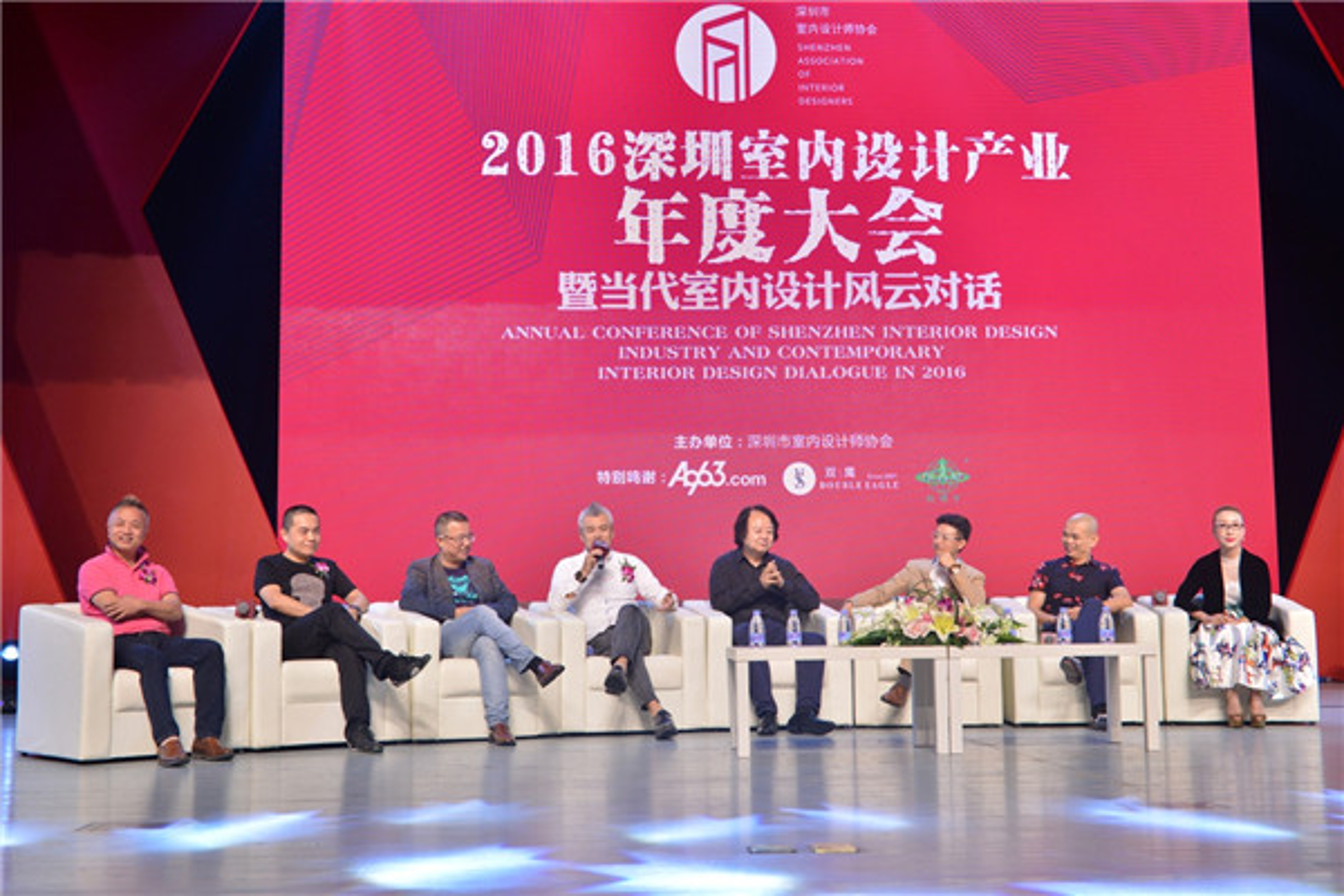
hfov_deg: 43.6
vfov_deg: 29.9
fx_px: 1680
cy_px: 448
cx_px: 672
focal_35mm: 45
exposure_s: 1/125
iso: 1000
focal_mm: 45
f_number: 6.3
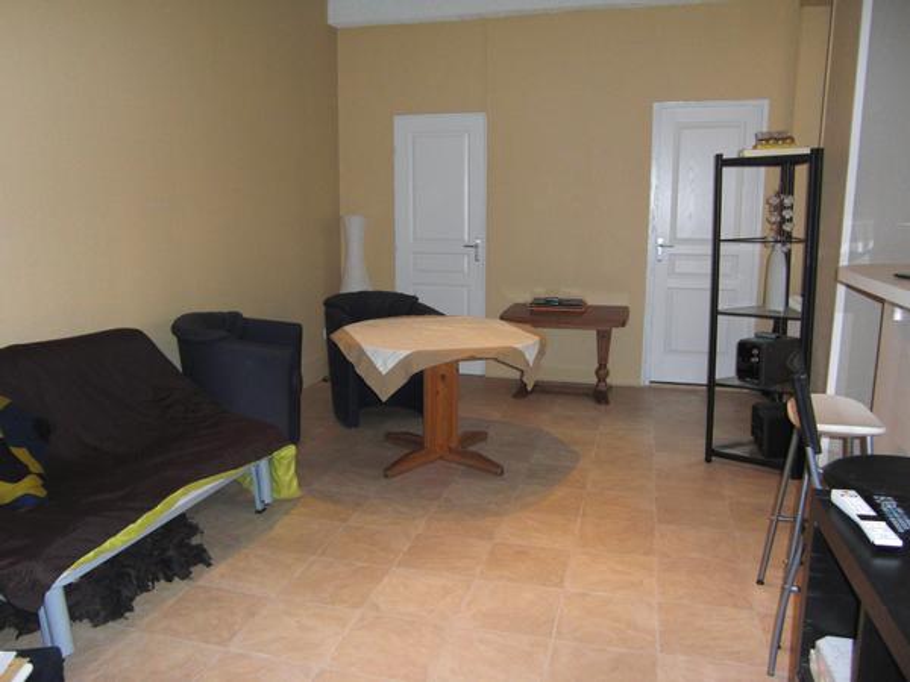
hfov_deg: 63.4
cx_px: 455
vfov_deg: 49.7
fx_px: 736
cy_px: 341
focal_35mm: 28
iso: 200
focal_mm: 4.9
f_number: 2.6
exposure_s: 1/60
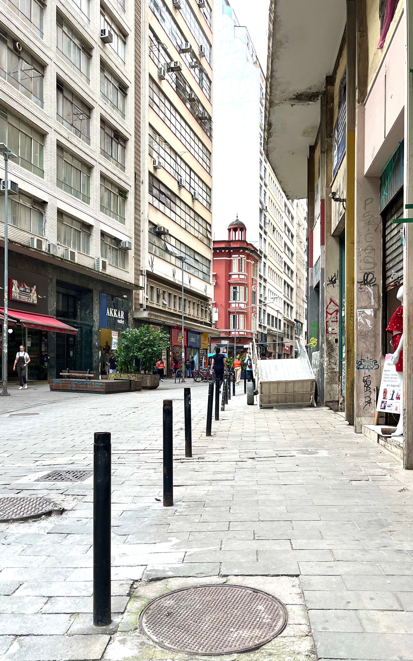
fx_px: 594
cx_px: 177
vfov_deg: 58.0
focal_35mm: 33
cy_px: 369
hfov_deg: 38.3
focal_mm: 5.1
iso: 50
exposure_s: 1/583
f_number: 1.6
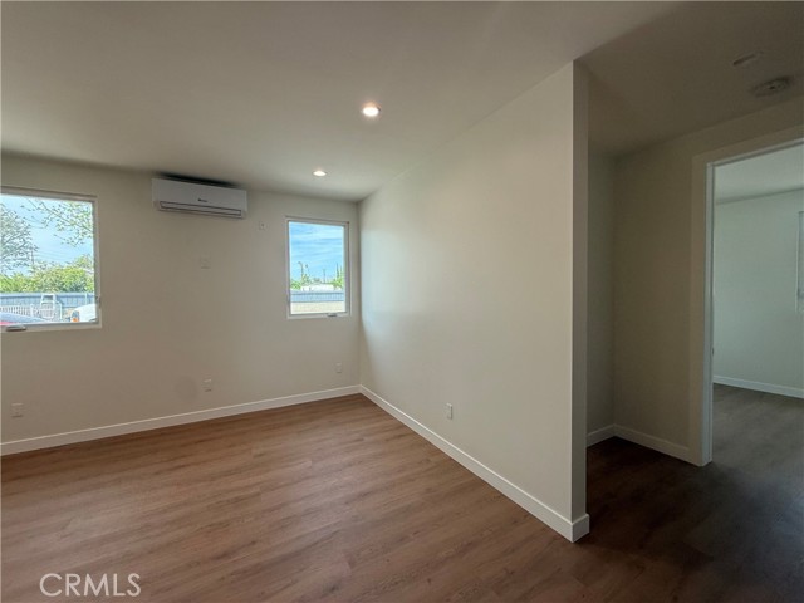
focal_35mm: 14
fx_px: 325
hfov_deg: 102.1
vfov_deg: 85.7
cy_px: 302
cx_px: 402
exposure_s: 1/132
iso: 64
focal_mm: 2.22
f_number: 2.2
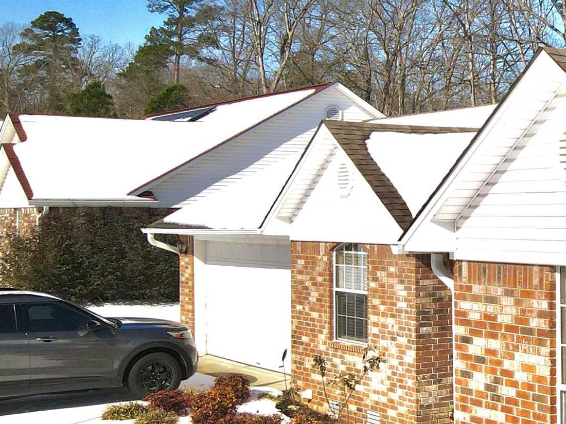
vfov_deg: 21.9
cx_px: 674
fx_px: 1096
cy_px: 192
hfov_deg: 26.0
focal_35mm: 67
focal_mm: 4.5
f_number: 2.8
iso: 100
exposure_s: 1/30
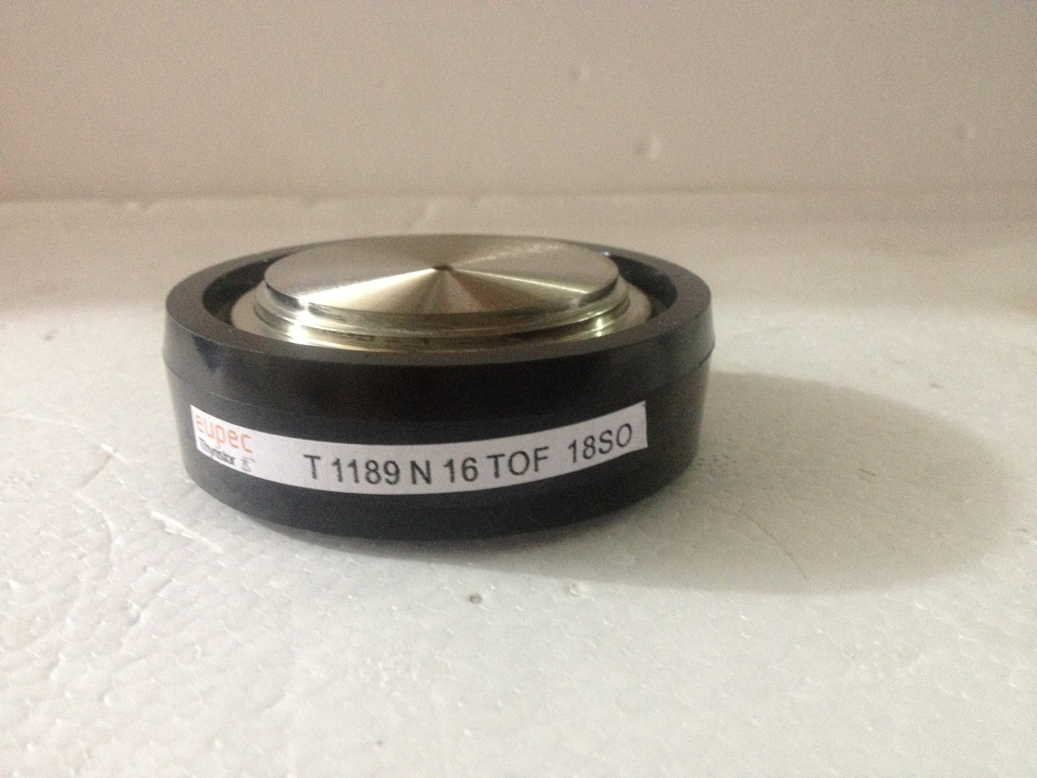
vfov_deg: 40.7
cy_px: 389
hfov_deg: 52.6
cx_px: 518
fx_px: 1049
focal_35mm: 35
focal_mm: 4.28
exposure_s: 1/20
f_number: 2.4
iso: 400
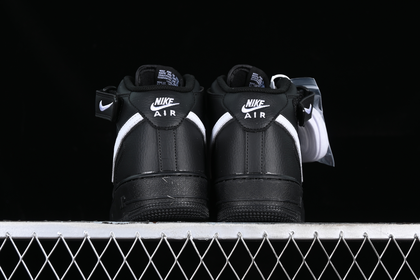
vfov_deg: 18.2
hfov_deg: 27.0
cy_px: 140
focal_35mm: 75
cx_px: 210
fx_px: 875
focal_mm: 50
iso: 160
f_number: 6.3
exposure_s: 1/60
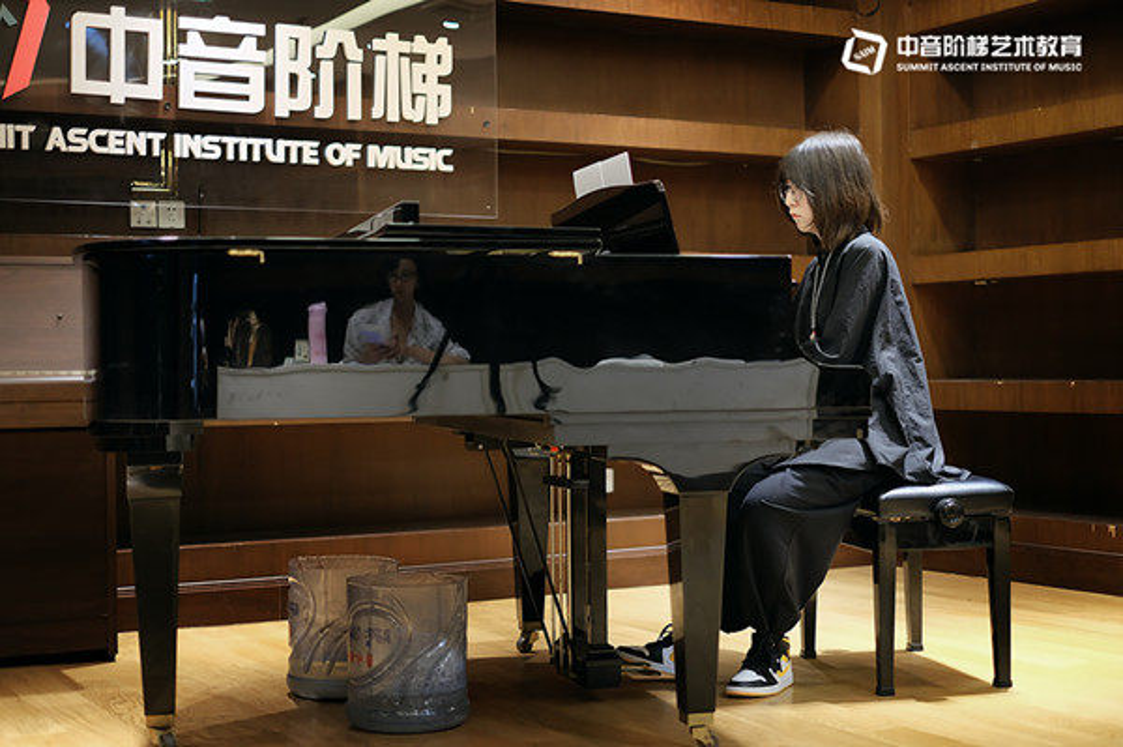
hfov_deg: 37.5
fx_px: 1652
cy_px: 374
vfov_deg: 25.5
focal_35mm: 53
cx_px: 562
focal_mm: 35
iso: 1000
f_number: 1.4
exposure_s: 1/75
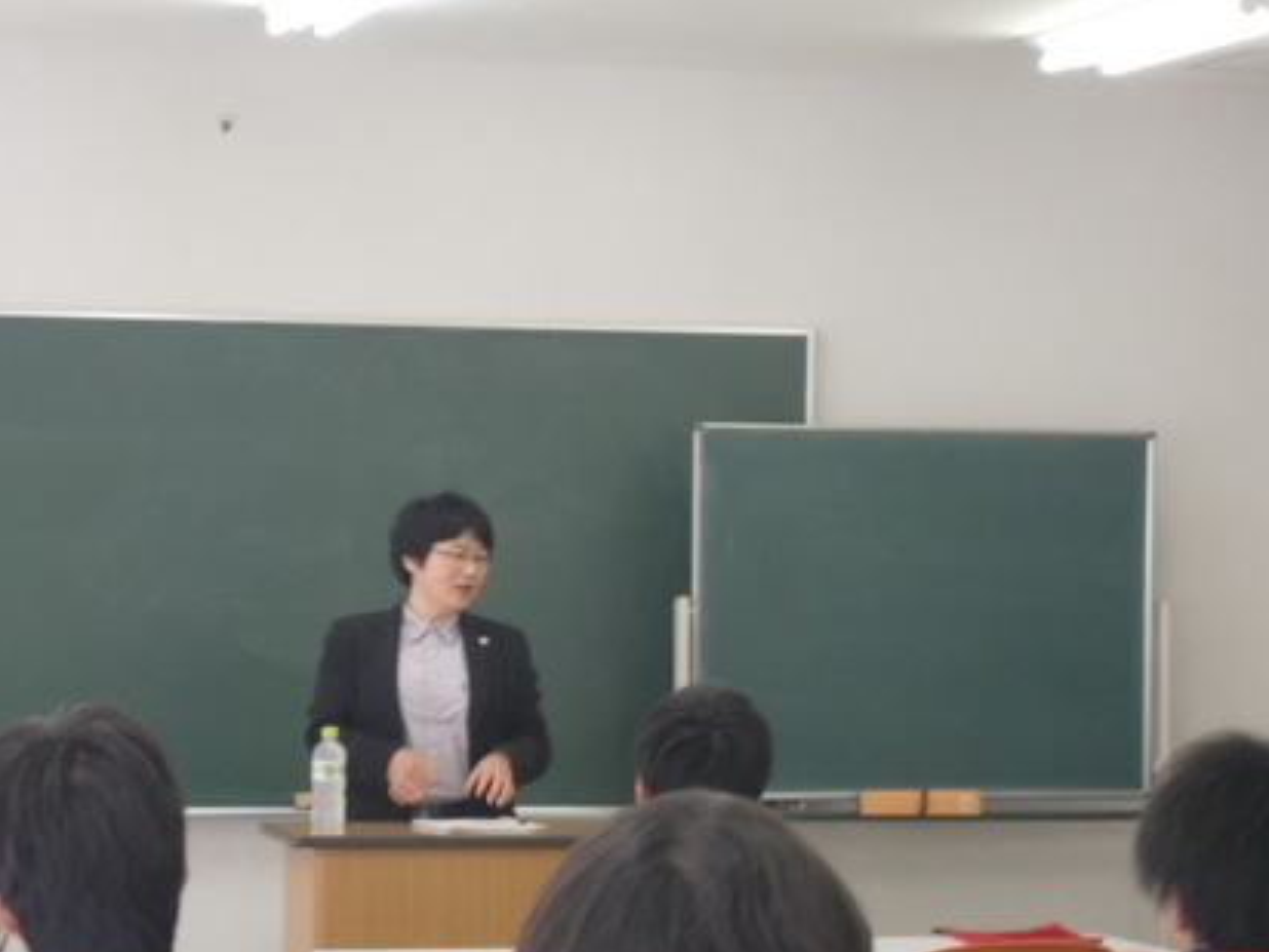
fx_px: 4986
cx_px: 517
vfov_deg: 10.9
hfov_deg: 14.5
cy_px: 525
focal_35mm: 136
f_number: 5.8
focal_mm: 19.6
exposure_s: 1/40
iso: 400
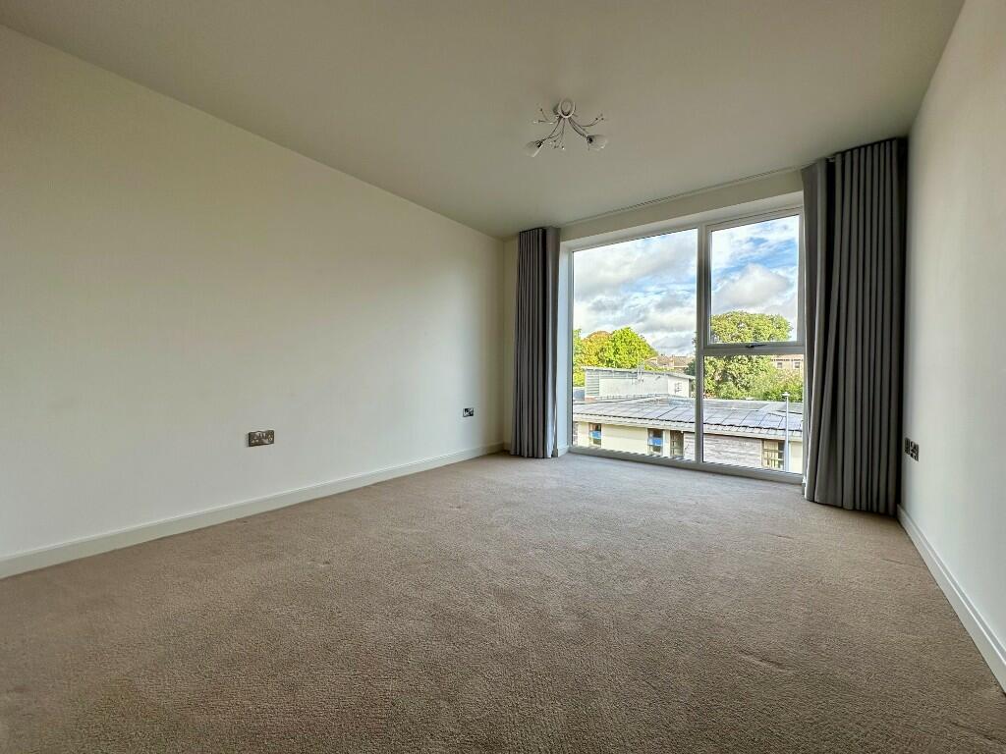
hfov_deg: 102.1
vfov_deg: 85.7
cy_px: 377
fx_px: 407
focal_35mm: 14
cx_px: 503
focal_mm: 2.22
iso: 40
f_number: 2.2
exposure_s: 1/257
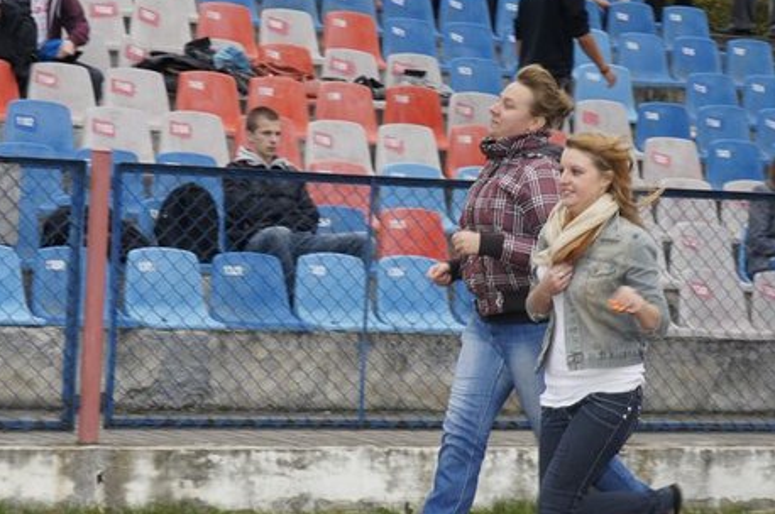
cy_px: 313
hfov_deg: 13.8
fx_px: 3203
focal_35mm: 149
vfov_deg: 9.2
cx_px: 325
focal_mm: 70
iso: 800
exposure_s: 1/160
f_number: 13
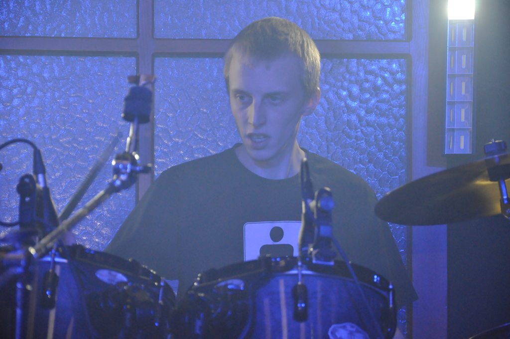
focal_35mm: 158
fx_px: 2228
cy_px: 170
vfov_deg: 8.7
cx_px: 255
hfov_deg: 13.1
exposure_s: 1/250
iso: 2000
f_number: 5.6
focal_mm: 105
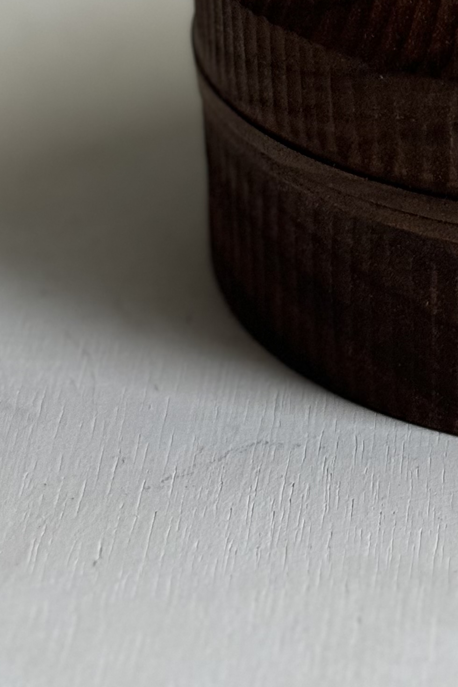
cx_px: 639
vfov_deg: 14.7
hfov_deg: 9.8
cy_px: 17
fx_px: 2613
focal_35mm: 137
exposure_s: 1/40
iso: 250
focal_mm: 6.76
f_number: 1.78
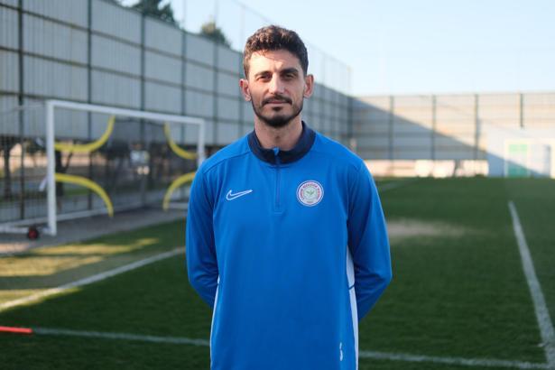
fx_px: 694
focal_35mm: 45
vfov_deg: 29.9
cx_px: 278
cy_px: 185
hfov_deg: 43.6
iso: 250
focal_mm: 30
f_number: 1.4
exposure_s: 1/2700
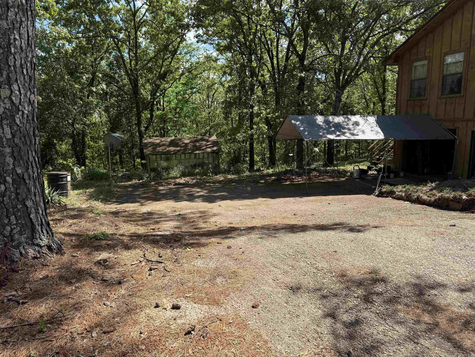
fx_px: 329
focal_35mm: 24
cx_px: 238
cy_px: 178
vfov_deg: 56.8
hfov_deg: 71.6
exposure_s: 1/1812
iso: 80
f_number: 1.78
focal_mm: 6.76
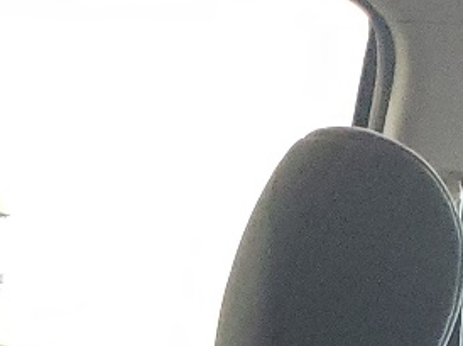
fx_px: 2031
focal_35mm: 152
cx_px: -44
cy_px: 935
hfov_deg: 12.8
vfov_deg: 8.6
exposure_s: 1/30
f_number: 1.5
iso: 464
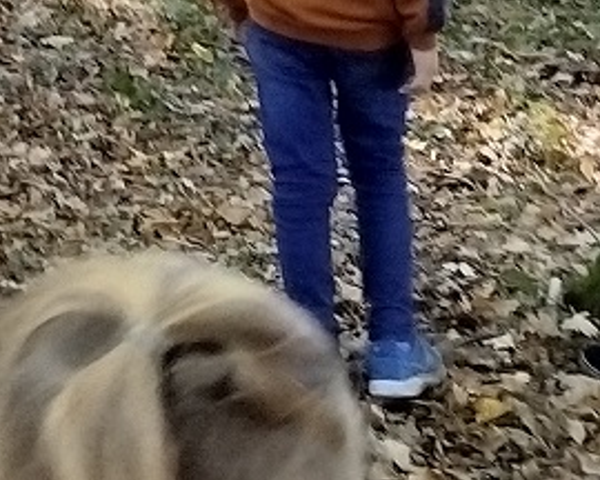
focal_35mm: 139
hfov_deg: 12.3
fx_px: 2468
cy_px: -498
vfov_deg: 10.2
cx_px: -604
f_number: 1.7
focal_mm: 5.31
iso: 160
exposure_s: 1/33
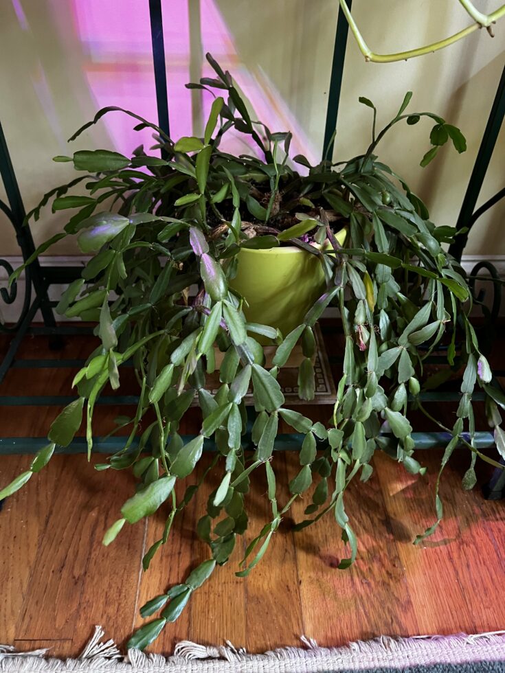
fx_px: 506
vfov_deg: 67.3
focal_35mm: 26
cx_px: 252
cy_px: 336
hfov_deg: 53.1
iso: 640
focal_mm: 5.7
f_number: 1.5
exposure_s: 1/38
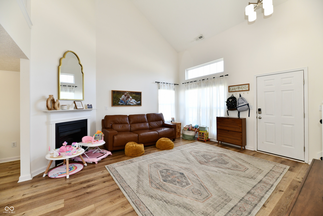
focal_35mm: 14
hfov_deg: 104.3
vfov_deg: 81.2
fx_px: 126
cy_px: 108
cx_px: 162
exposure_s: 1/60
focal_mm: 14
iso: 640
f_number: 6.3
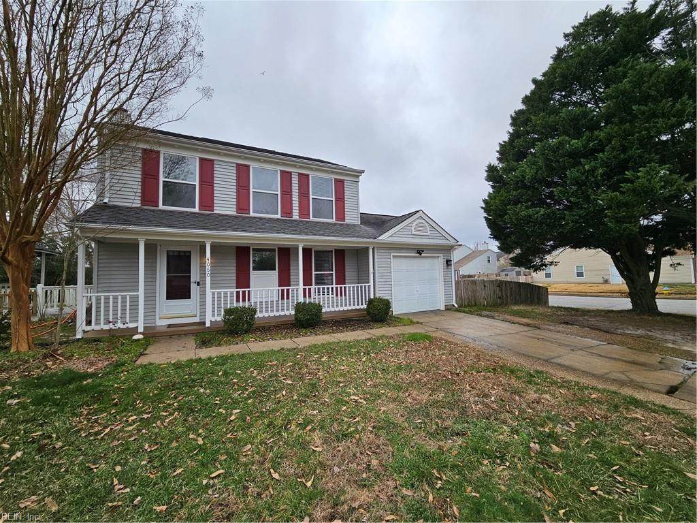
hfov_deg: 106.2
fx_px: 262
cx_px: 348
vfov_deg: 89.9
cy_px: 262
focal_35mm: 13
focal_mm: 2.2
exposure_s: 1/1050
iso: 50
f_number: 2.2
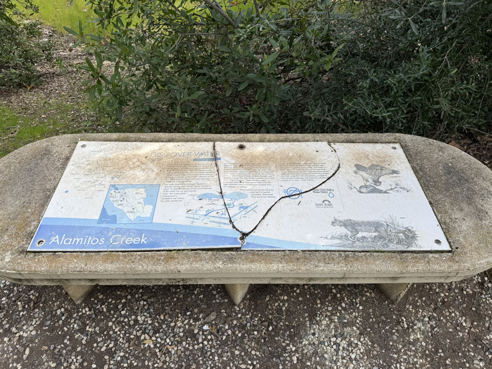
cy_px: 184
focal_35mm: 24
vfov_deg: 56.8
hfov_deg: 71.6
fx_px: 341
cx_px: 246
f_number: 1.78
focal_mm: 6.76
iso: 80
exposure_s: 1/1314
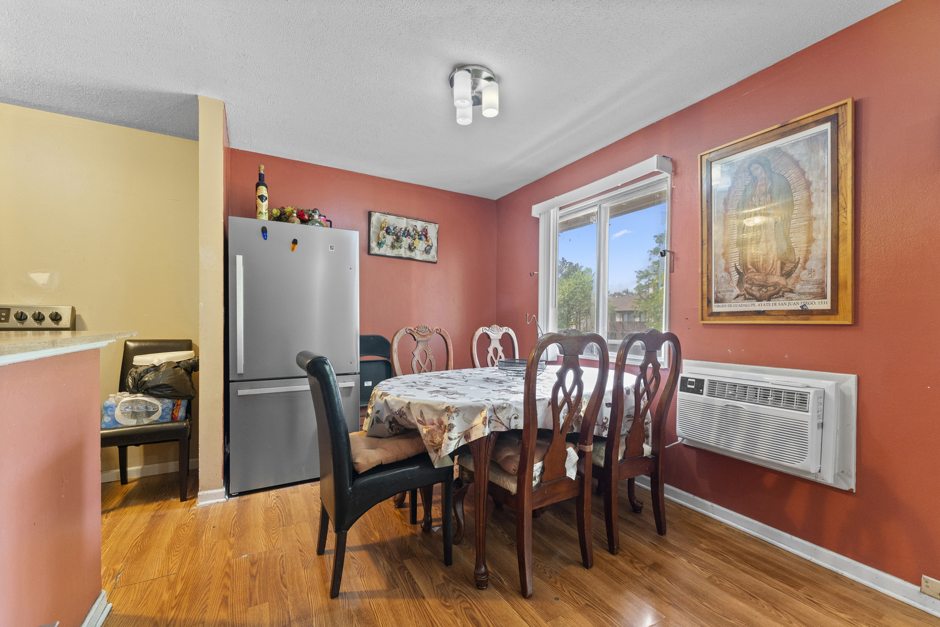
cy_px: 314
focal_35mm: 14
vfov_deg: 81.2
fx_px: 366
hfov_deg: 104.3
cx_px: 470
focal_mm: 14
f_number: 7.1
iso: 640
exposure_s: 1/10
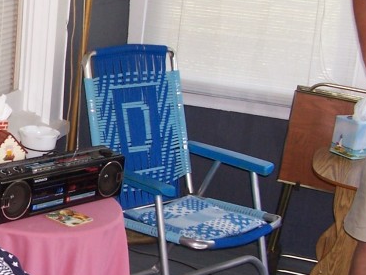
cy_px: 158
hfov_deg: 21.6
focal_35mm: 86
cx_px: -34
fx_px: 910
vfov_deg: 17.2
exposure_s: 1/60
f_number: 2.8
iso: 140
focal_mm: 6
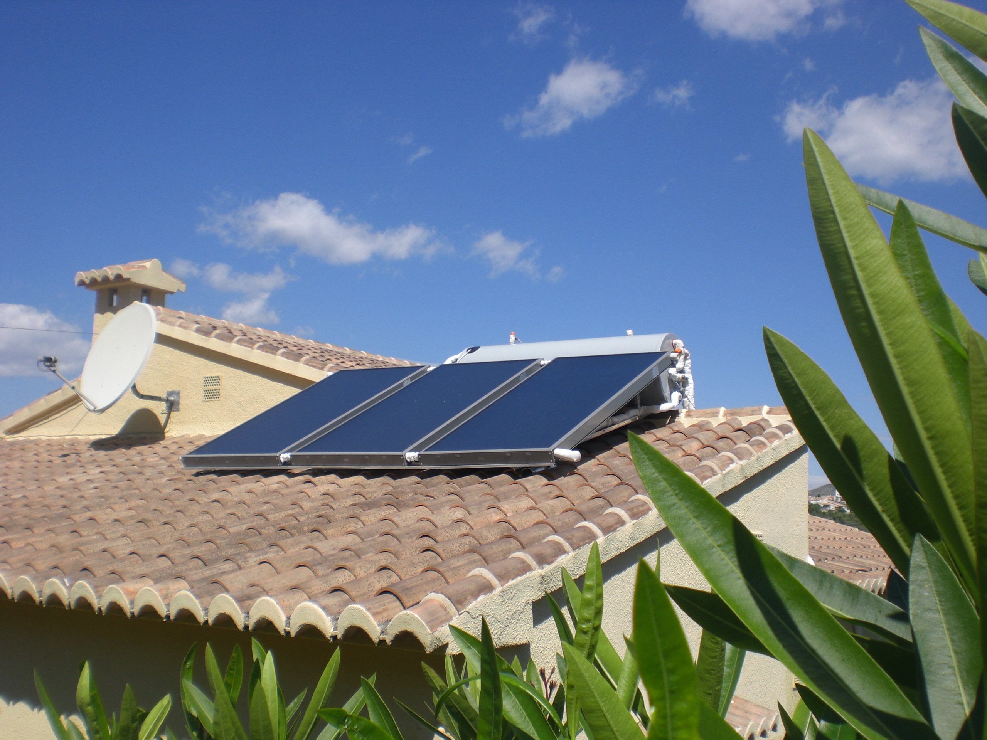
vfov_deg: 37.7
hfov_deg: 49.0
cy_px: 370
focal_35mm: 38
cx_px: 494
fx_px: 1083
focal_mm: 6.3
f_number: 4.4
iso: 50
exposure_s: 1/640
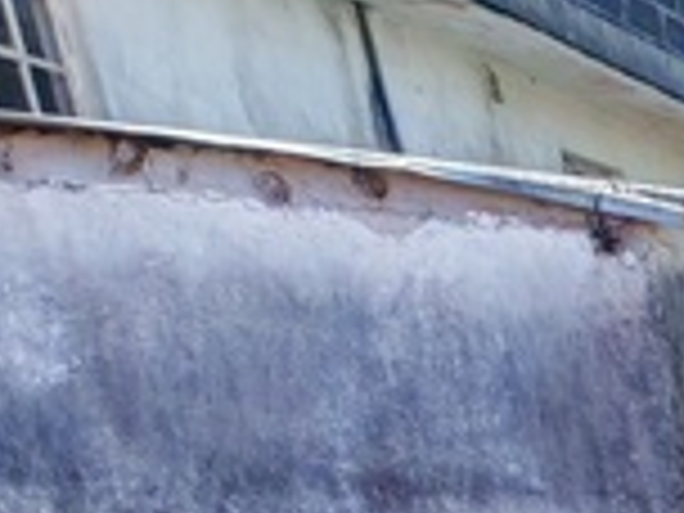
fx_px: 1660
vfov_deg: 14.6
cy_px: 1022
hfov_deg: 14.6
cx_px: 1652
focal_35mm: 84
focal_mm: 1.96
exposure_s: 1/290
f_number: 2.2
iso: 50
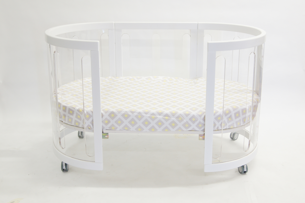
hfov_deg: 37.9
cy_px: 102
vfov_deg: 25.7
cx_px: 152
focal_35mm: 52
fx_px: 445
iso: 400
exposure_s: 1/8
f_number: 10
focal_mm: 35
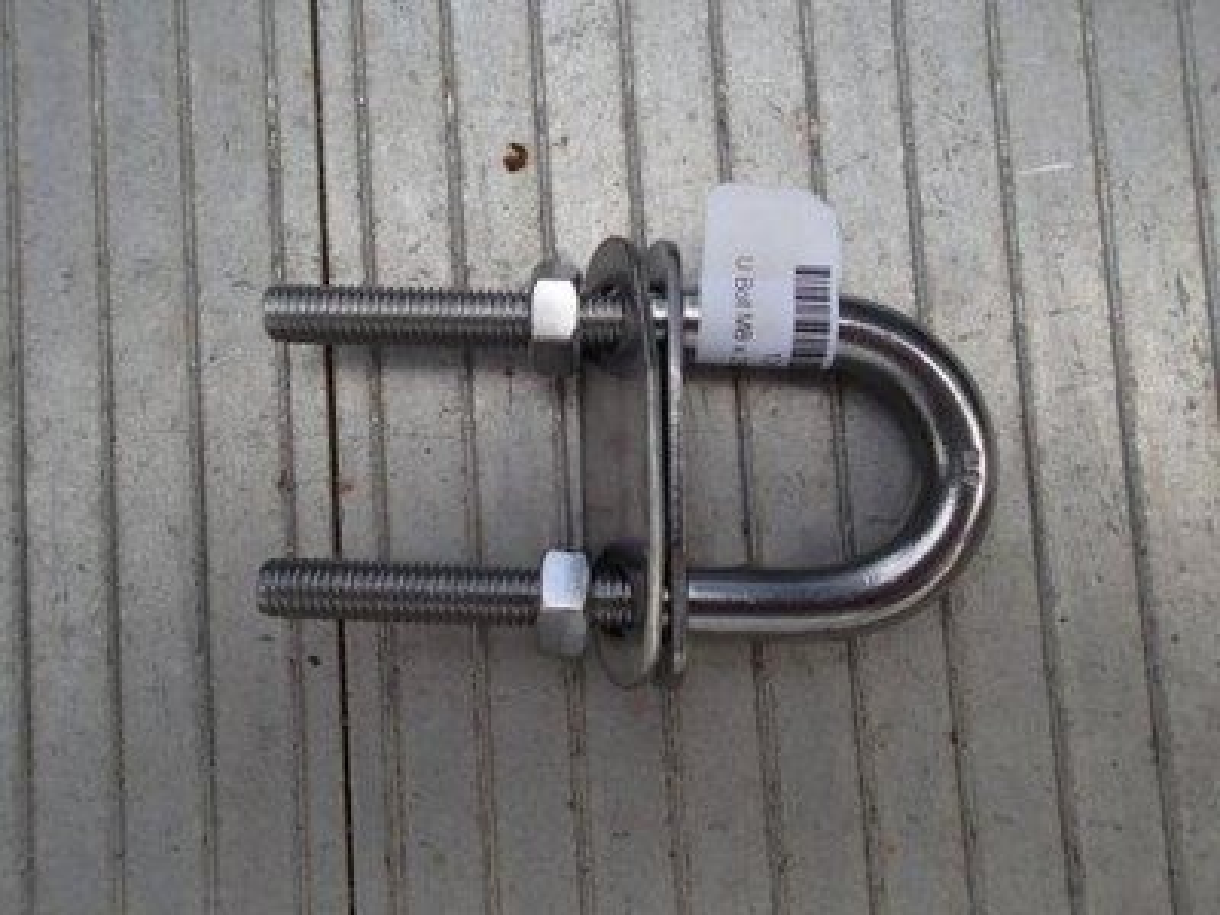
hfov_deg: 69.4
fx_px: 881
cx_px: 610
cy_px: 458
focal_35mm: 25
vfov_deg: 54.9
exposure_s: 1/640
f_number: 2.8
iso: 100
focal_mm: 4.5
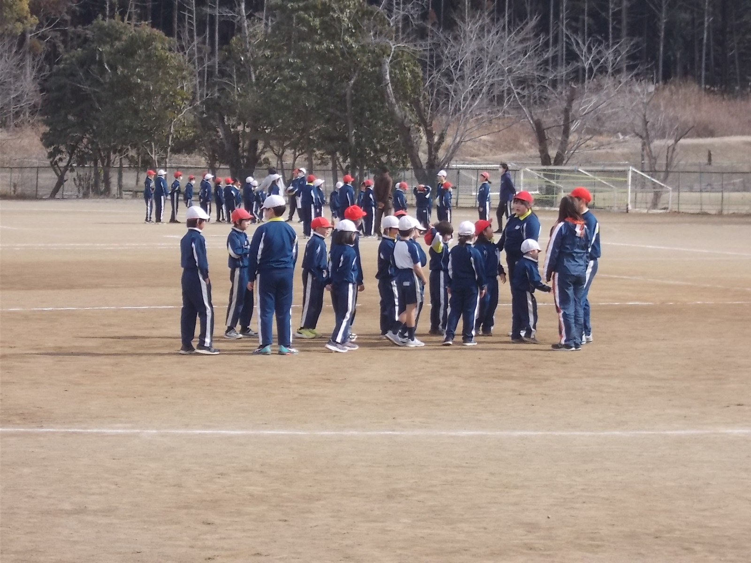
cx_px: 376
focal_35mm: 130
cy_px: 282
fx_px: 2820
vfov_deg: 11.4
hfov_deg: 15.2
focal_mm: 23
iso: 200
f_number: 6.5
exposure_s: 1/500
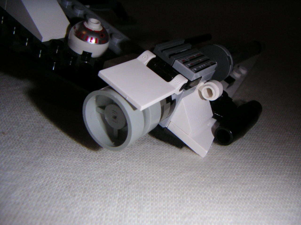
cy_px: 112
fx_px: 322
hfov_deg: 50.1
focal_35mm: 37
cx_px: 150
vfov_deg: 38.7
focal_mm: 4.8
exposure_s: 1/45
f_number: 6.7
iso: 200
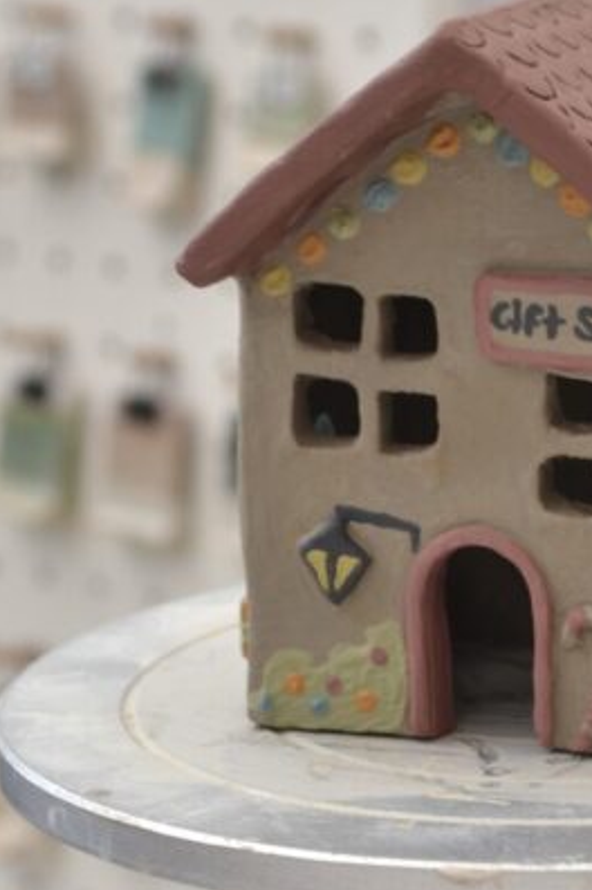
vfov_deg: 11.8
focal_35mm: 174
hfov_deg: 7.9
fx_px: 4306
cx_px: 326
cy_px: 567
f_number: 5.3
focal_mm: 45
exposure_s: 1/50
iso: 100
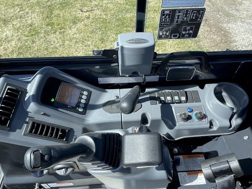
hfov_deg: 67.3
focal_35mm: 26
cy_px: 94
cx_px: 126
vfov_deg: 53.1
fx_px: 189
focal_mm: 4.2
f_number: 1.6
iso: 32
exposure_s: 1/882
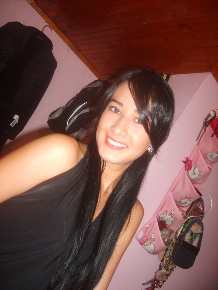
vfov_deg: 52.6
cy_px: 145
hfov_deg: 40.7
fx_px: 294
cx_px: 109
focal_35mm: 35
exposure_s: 1/45
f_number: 2.8
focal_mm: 5.8
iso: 100
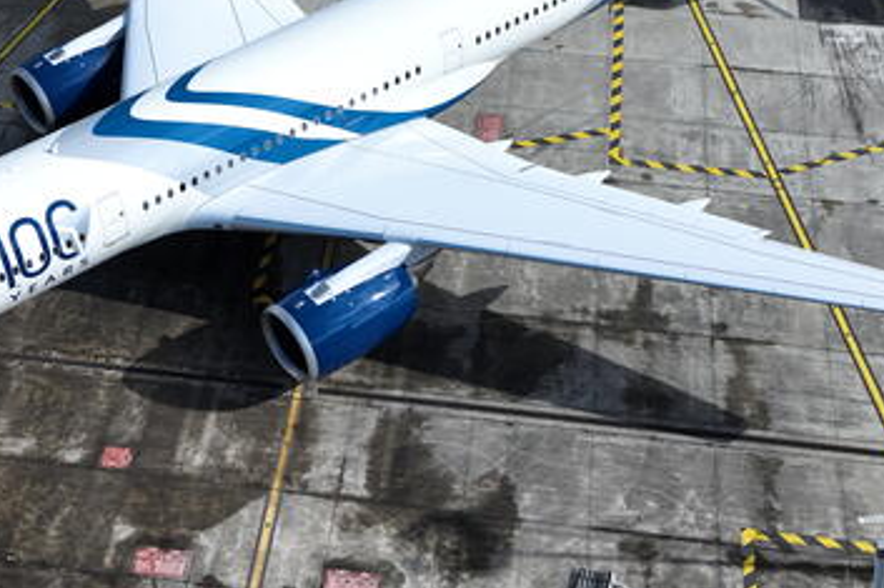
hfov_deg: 29.1
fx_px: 1693
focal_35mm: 69
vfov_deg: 19.4
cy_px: 88
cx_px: 333
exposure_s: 1/125
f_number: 4.5
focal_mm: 35
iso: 800
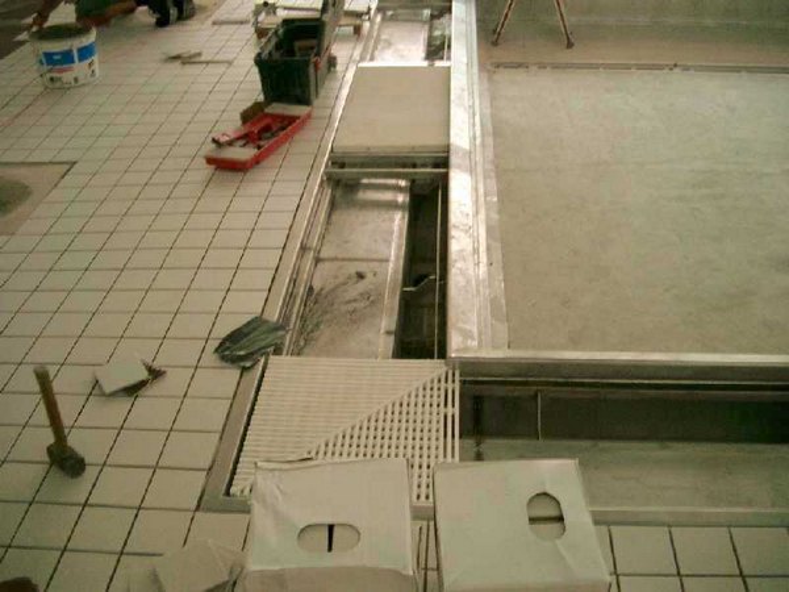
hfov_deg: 50.1
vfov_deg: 38.7
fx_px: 843
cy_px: 296
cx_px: 394
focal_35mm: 37
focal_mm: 7.6
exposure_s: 1/10
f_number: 2.6
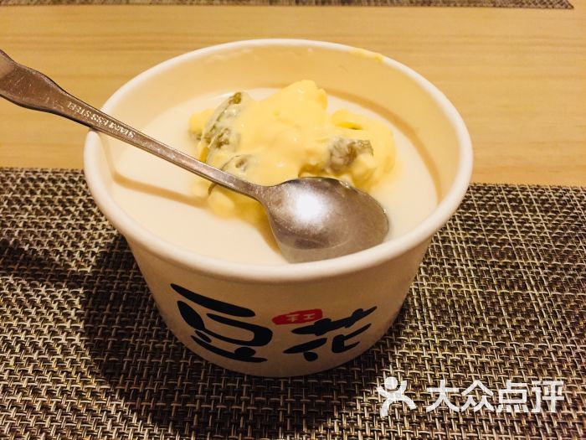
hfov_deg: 61.7
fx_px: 491
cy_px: 220
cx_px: 293
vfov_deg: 48.2
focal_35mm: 29
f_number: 2.2
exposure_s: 1/20
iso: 250
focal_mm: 4.15
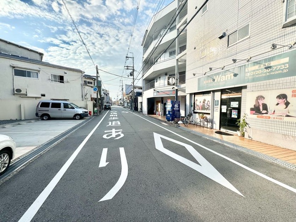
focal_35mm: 14
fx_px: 120
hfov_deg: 102.1
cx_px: 148
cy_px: 111
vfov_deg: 85.7
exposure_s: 1/1477
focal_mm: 2.22
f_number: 2.2
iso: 50
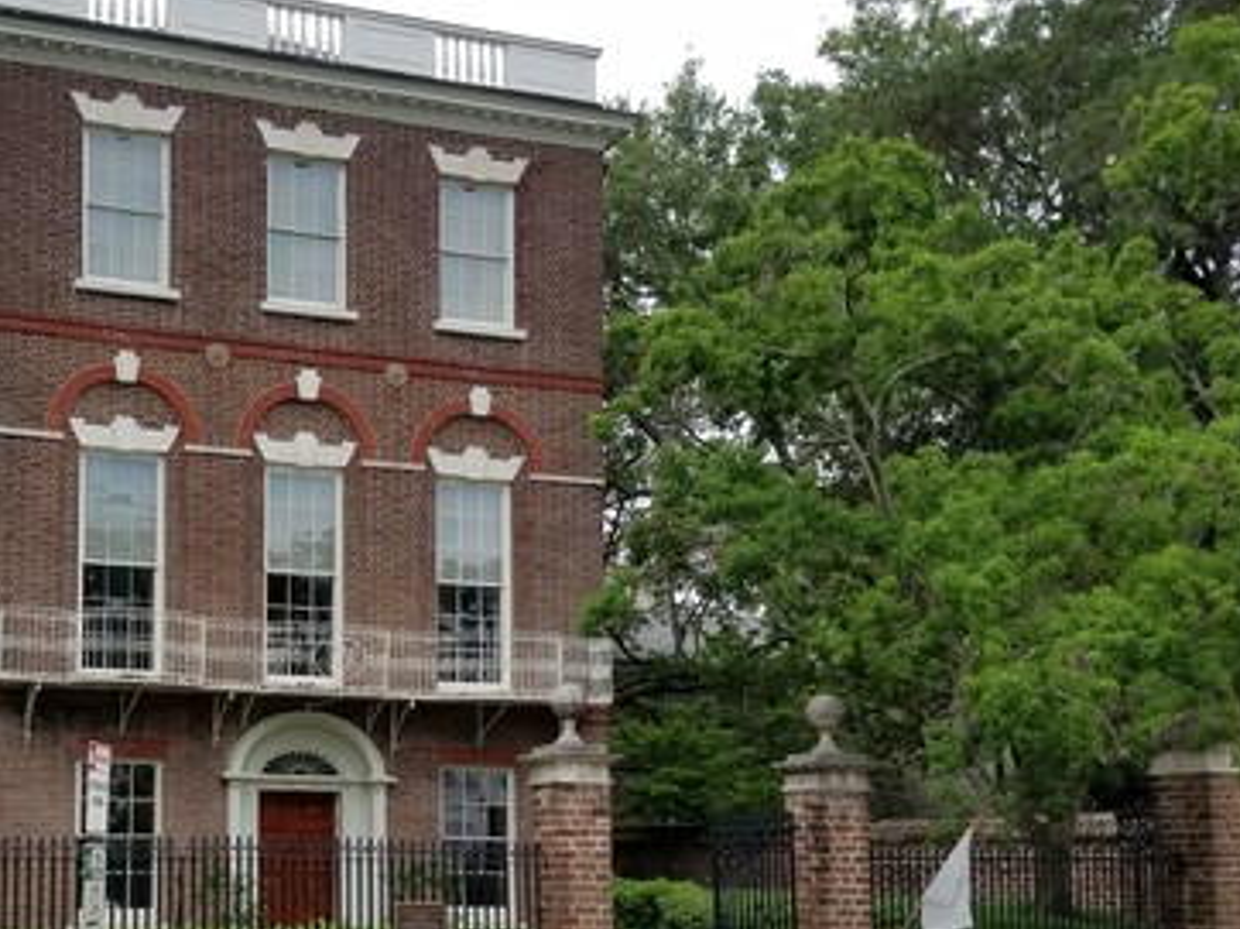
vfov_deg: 31.2
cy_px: 631
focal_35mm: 46
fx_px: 1647
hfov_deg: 39.8
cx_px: 267
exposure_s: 1/1332
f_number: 1.7
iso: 50
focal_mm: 4.2
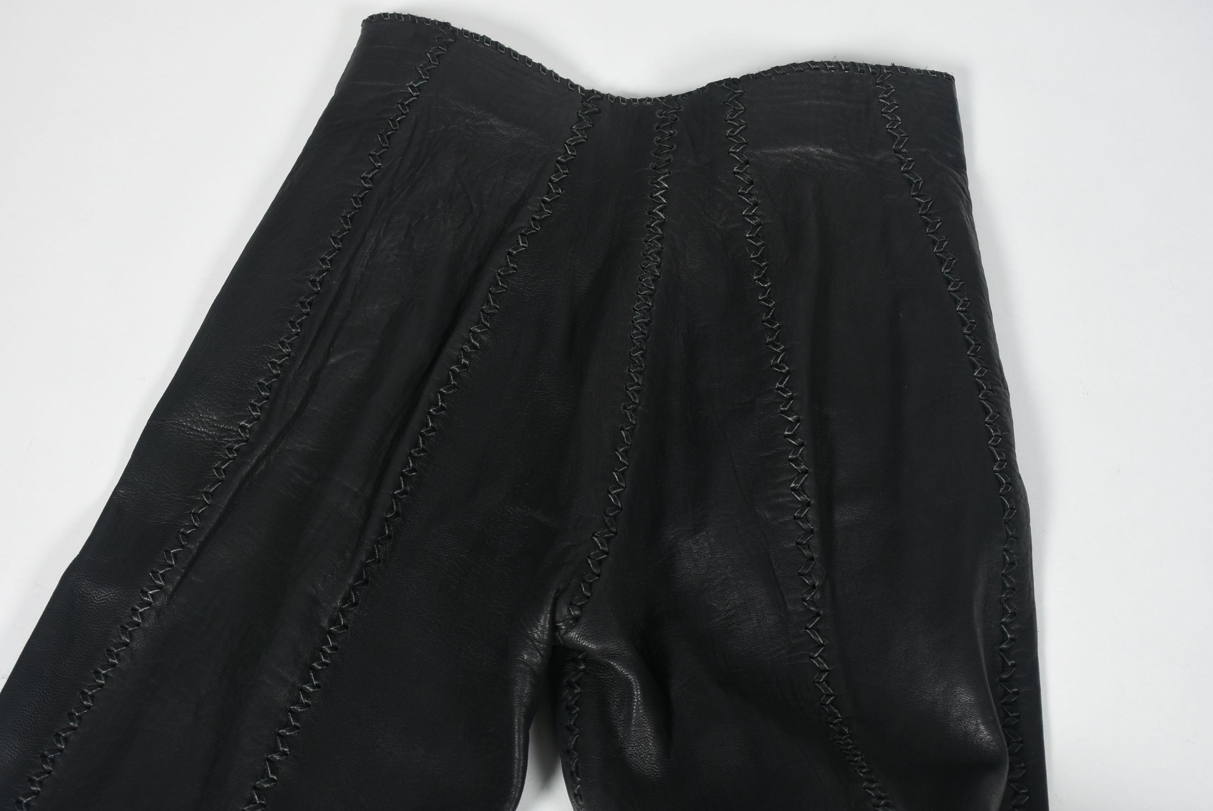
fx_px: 1922
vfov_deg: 23.8
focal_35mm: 57
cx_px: 606
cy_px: 406
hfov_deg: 35.0
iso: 200
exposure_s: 1/125
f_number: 8
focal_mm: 38
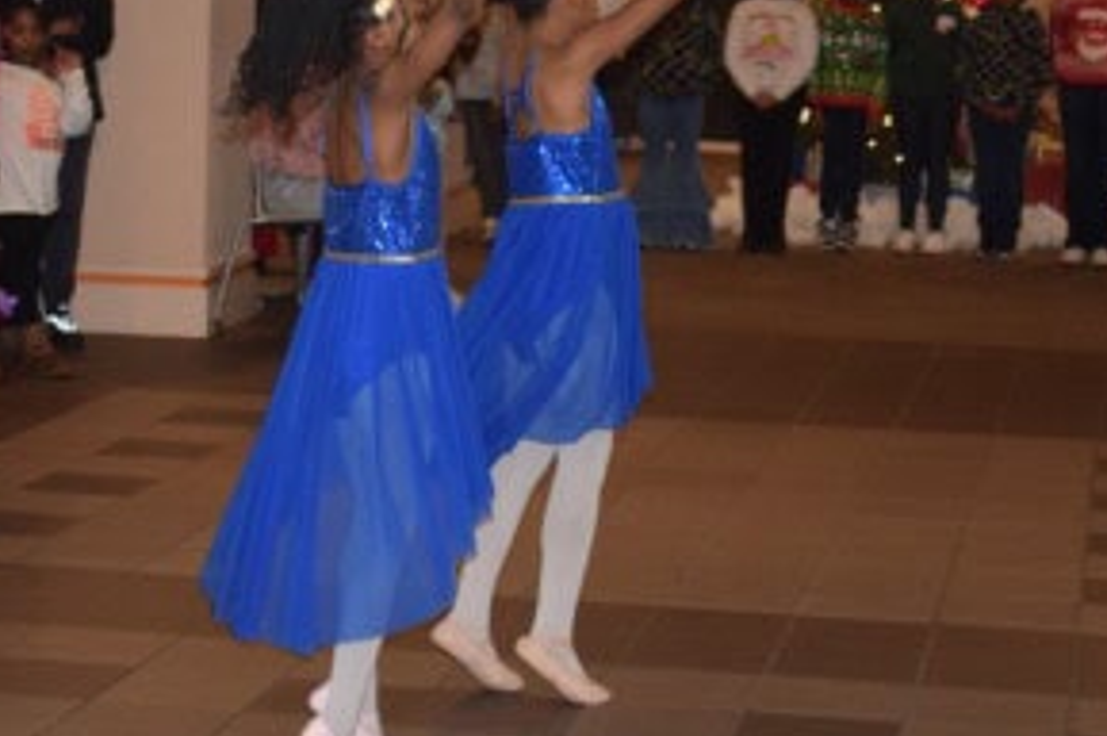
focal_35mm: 106
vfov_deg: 12.8
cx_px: 441
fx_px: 3256
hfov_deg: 19.3
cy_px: 188
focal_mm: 34
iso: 1250
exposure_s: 1/60
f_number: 4.5
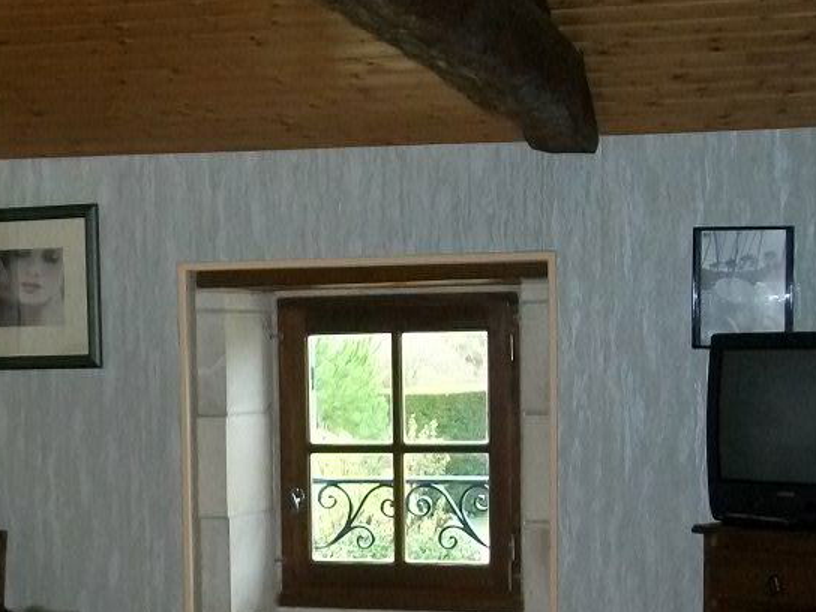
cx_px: 33
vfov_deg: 18.2
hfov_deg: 23.6
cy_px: 522
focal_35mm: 80
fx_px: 1886
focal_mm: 6.1
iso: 160
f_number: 2.7
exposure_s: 1/60
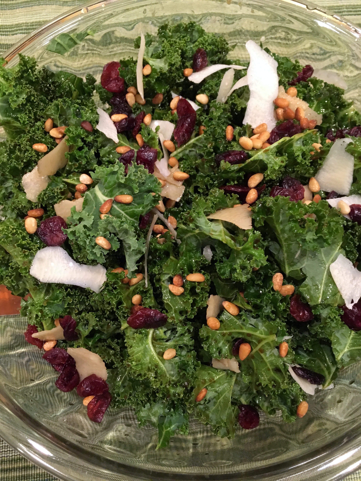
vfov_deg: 61.7
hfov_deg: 48.2
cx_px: 180
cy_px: 240
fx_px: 403
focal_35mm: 29
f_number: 2.2
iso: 200
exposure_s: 1/30
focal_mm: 4.15
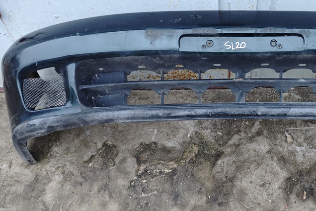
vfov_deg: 34.2
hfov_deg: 47.7
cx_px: 237
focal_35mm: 39
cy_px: 93
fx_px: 342
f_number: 1.6
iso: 800
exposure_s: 1/47.9
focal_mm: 6.55
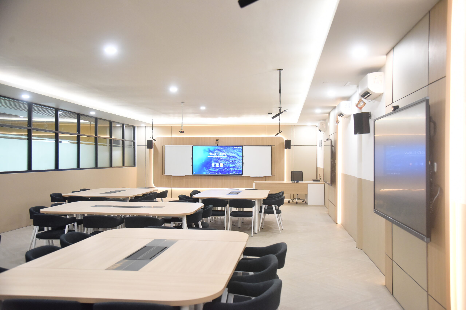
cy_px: 155
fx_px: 414
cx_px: 233
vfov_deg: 41.1
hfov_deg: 58.7
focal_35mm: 32
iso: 3200
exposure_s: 1/125
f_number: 4.5
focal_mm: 32
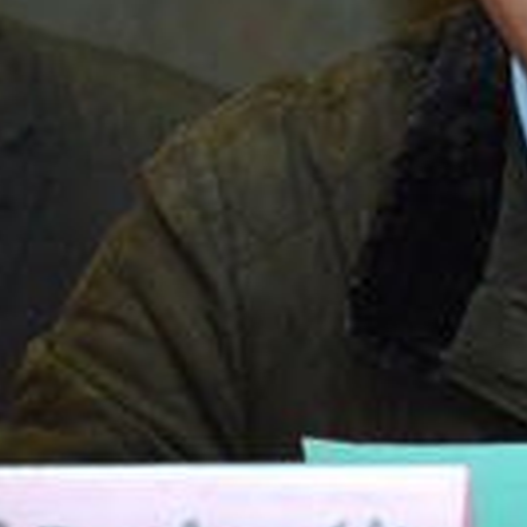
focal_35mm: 605
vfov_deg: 2.9
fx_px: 10419
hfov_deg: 2.9
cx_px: 709
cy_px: -12
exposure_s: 1/400
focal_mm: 105
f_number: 5.6
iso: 1600
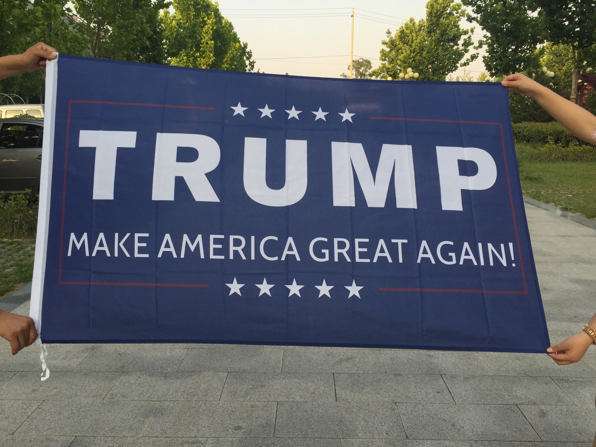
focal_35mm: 29
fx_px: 499
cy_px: 224
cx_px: 298
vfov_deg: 48.2
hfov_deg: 61.7
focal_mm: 4.15
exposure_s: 1/439
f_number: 2.2
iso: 32
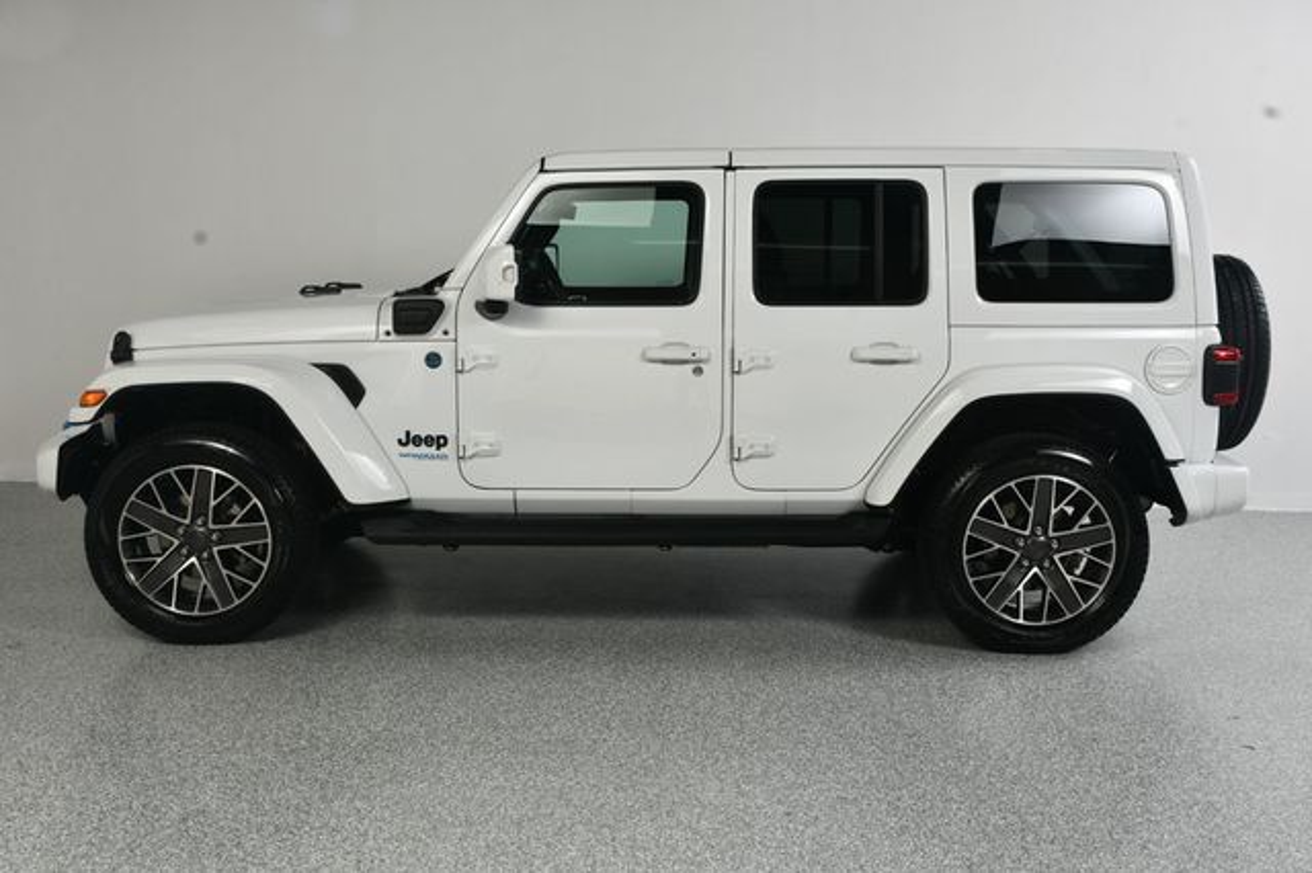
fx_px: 1421
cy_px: 436
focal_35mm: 39
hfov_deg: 49.6
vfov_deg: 34.2
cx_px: 656
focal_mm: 26
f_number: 13
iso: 100
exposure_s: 1/160
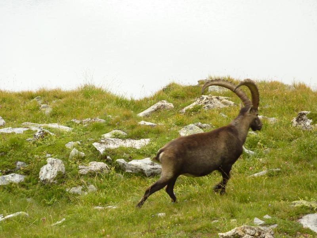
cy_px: 119
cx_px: 158
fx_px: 1255
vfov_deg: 10.8
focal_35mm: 137
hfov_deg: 14.4
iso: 100
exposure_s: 1/50
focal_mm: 22.5
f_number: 4.5
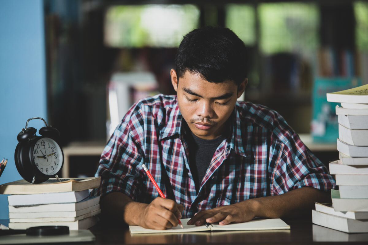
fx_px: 2045
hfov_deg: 10.3
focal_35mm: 200
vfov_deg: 6.9
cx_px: 184
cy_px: 122
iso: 400
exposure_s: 1/125
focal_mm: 200
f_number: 2.8
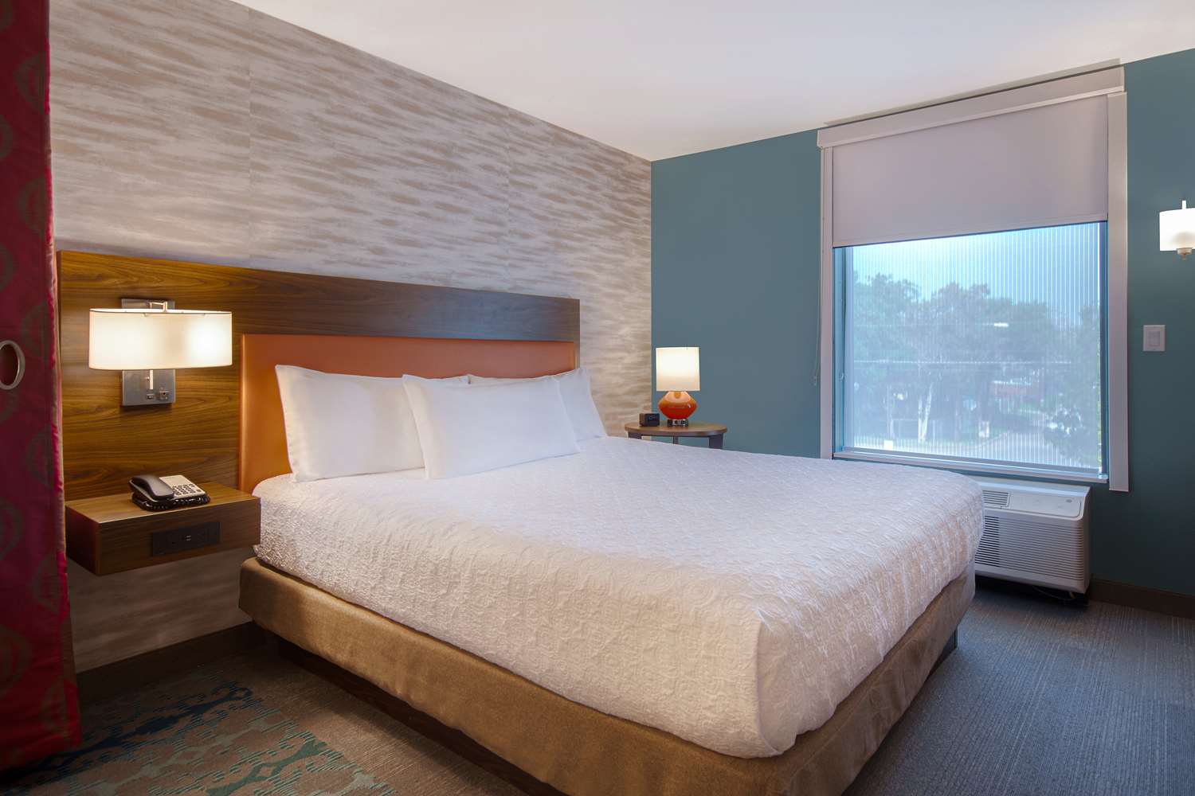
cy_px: 398
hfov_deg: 85.4
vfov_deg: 63.2
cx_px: 598
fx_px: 647
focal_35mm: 20
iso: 250
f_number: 7.1
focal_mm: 13
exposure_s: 1/50
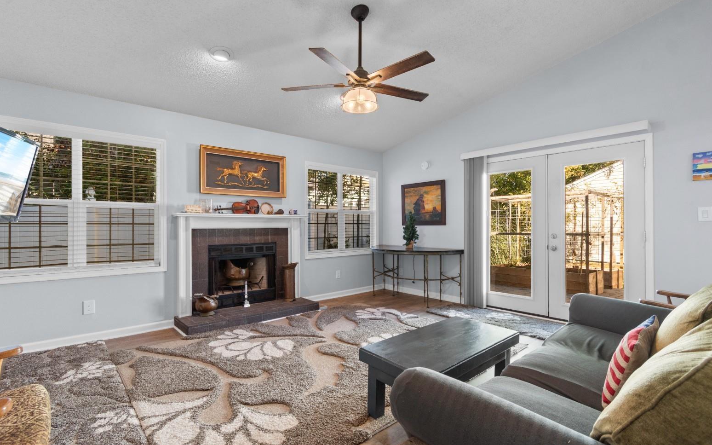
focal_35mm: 16
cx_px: 343
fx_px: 310
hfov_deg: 97.8
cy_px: 221
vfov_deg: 71.2
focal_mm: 10
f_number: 4.5
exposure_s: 1/2
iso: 100
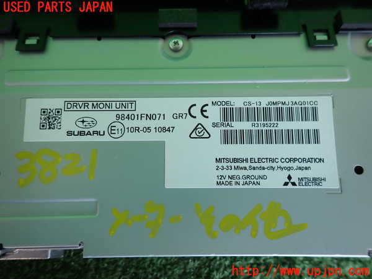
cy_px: 140
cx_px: 186
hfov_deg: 69.4
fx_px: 269
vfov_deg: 54.9
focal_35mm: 25
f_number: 2
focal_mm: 4.5
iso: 160
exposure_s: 1/60
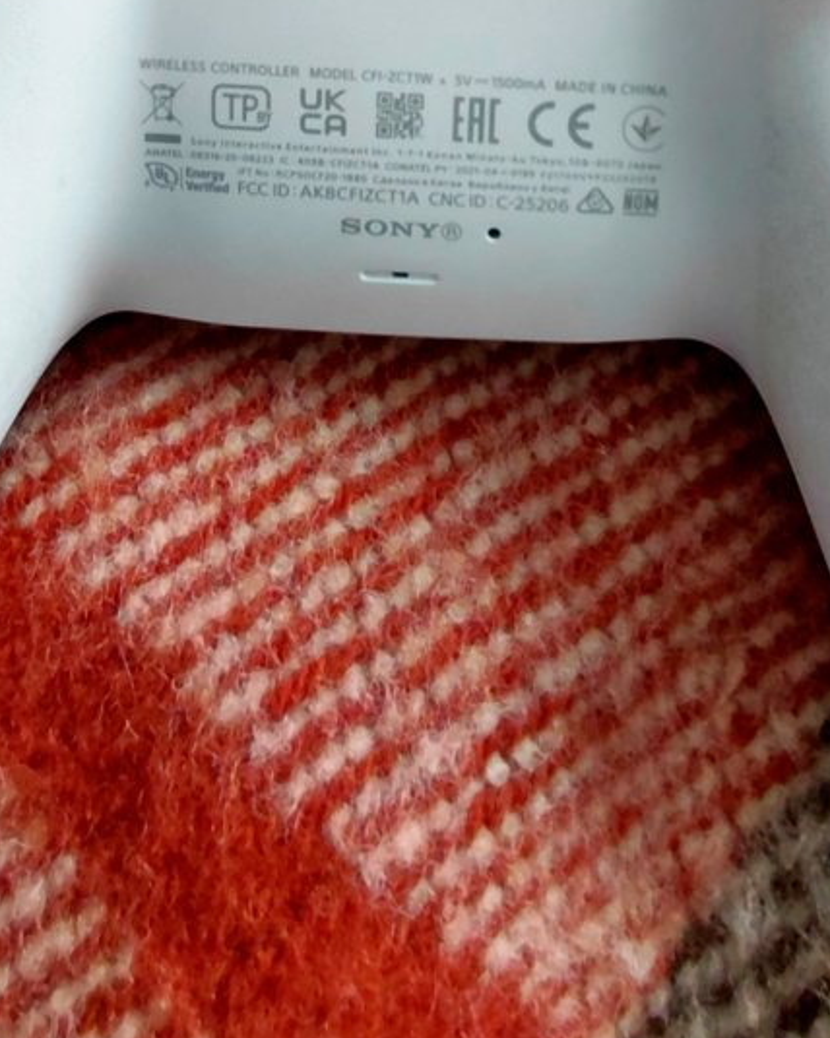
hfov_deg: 42.1
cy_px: -10
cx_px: 479
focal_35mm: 35
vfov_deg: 43.7
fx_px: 1075
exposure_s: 1/60
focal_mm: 1.64
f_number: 2.2
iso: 125
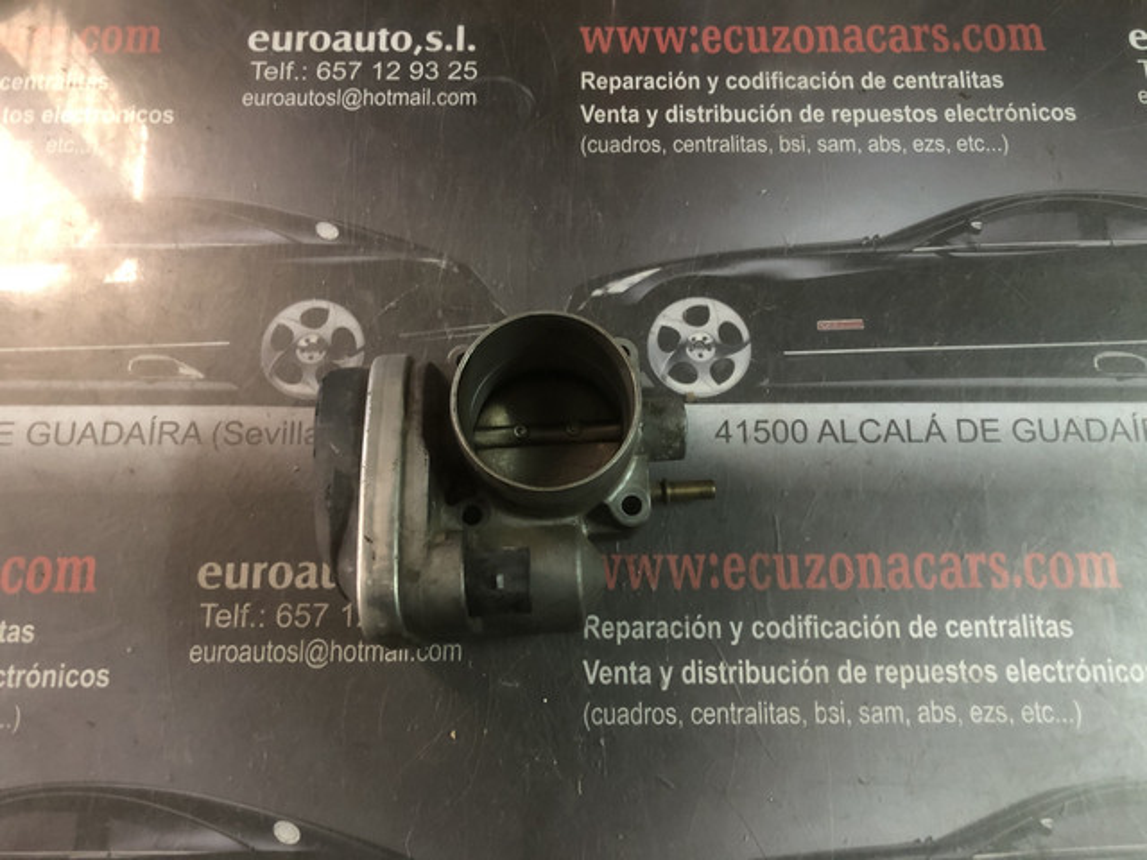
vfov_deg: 49.7
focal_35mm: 28
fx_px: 928
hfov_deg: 63.4
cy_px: 430
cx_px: 574
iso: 125
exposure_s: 1/4
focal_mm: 3.99
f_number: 1.8
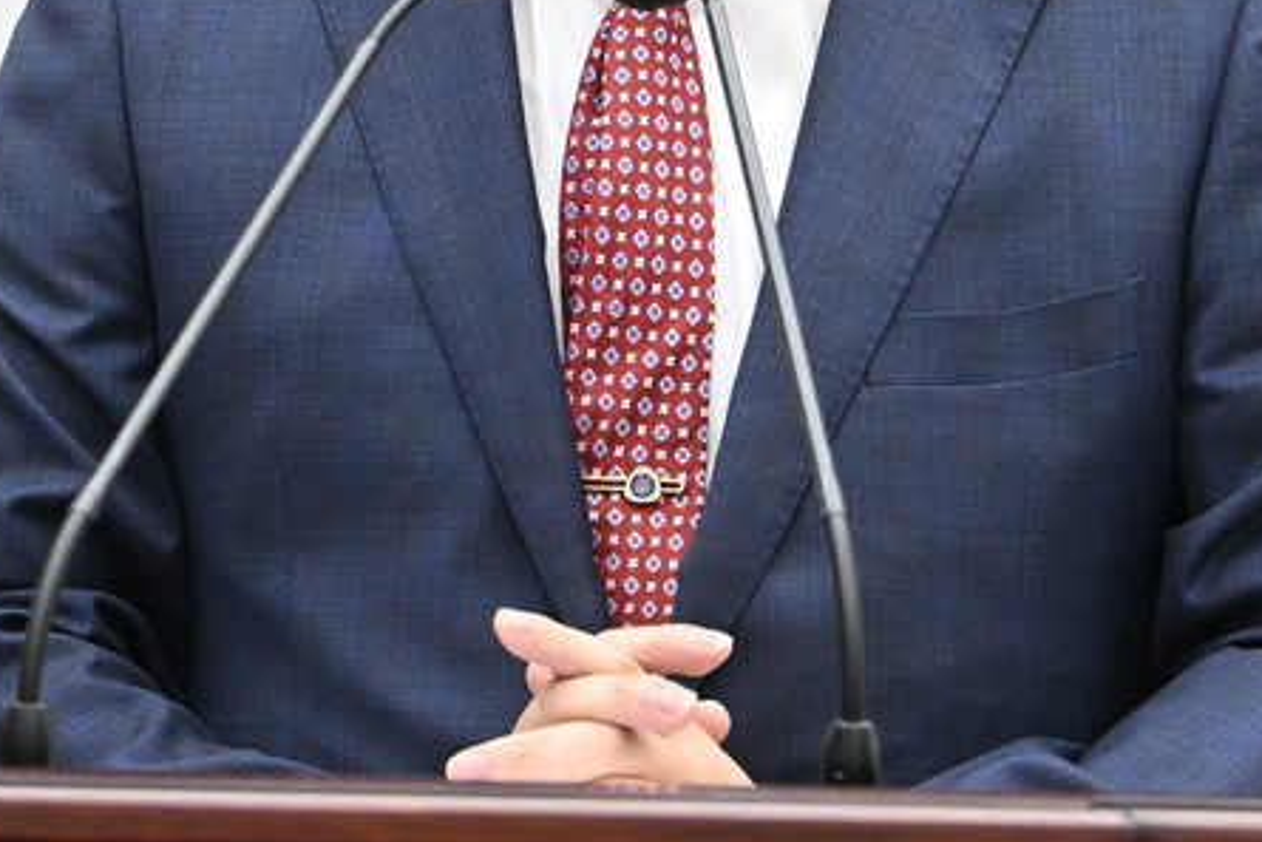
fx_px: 16936
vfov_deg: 2.8
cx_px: 547
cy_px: -189
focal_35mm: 483
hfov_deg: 4.3
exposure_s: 1/200
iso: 2500
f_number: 4
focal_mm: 112
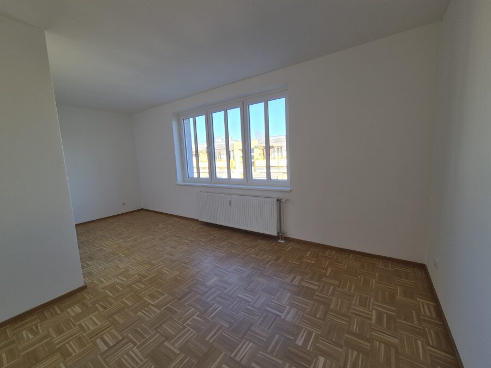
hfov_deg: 106.2
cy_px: 184
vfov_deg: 89.9
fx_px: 184
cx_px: 246
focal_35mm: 13
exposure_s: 1/168
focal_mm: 2.2
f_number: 2.2
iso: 50
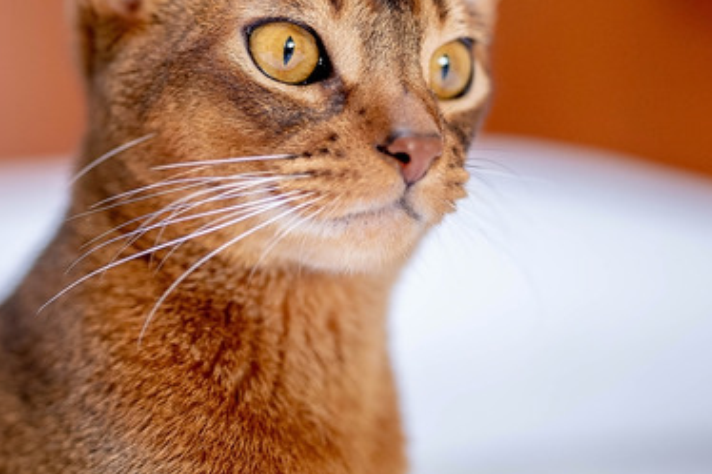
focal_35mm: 73
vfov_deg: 18.6
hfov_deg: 27.1
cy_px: 129
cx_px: 133
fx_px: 1443
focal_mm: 35
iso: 320
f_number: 1.4
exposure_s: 1/400
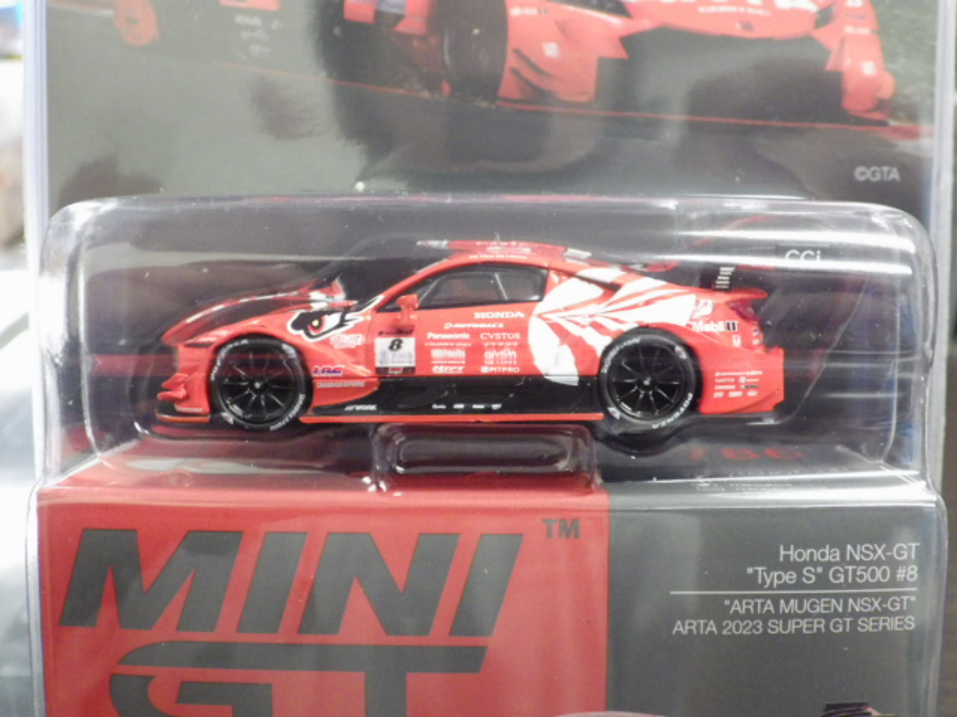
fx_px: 1133
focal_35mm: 41
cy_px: 358
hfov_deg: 45.8
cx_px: 478
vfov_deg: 35.1
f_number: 3.6
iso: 800
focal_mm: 7.4
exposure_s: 1/25
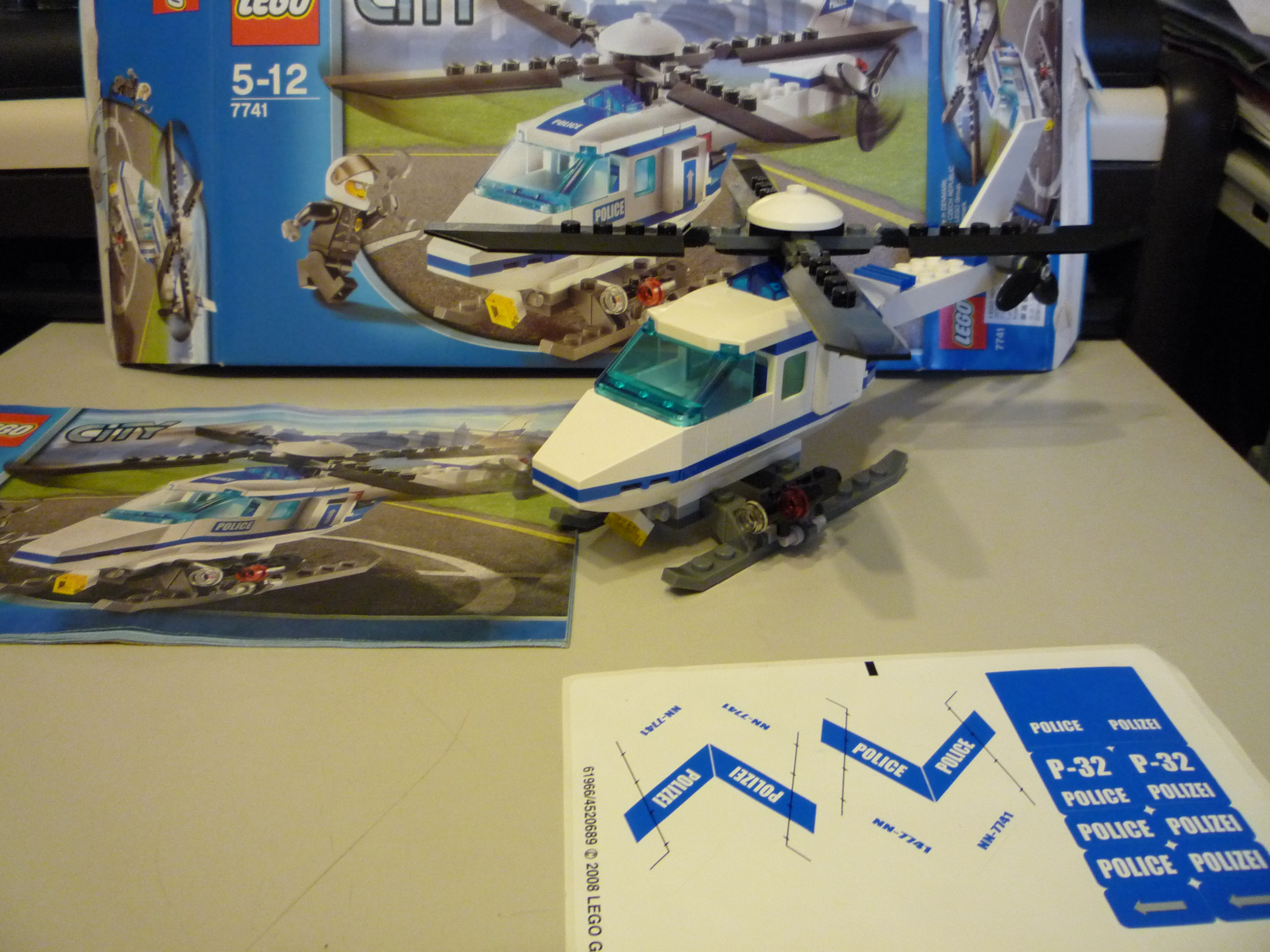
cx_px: 635
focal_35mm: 30
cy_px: 476
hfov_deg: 60.0
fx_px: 1101
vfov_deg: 46.8
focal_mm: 5.2
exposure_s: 1/15
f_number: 3.3
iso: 400
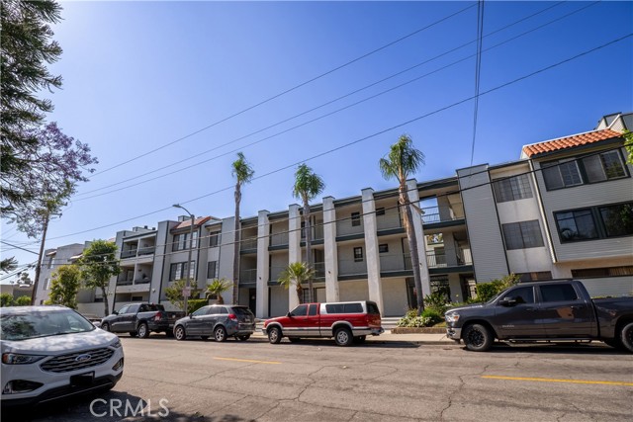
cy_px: 211
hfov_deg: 95.0
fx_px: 290
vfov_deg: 72.1
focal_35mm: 16
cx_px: 316
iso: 200
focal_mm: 11
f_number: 8
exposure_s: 1/2500
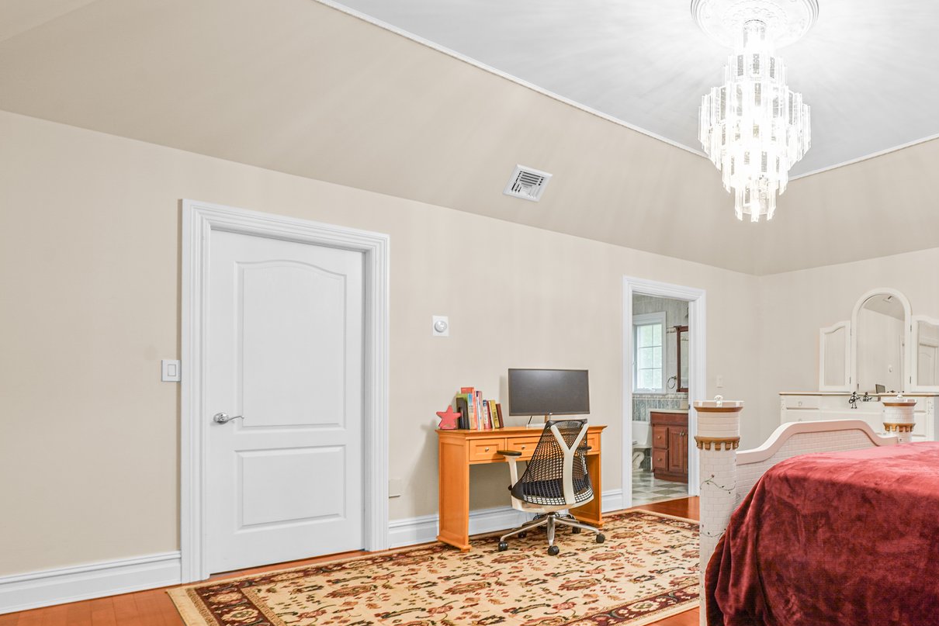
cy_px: 405
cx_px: 776
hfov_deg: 69.4
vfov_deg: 56.3
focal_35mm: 22
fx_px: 574
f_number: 8
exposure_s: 1/5
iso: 400
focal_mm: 13
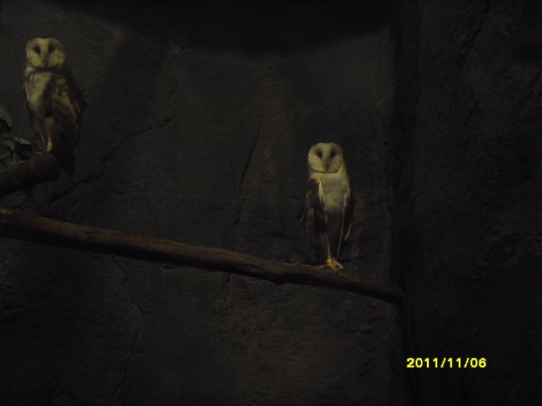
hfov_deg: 47.9
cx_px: 271
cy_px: 203
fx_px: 611
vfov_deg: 36.8
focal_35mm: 39
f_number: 3.5
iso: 200
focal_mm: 6.6
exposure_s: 1
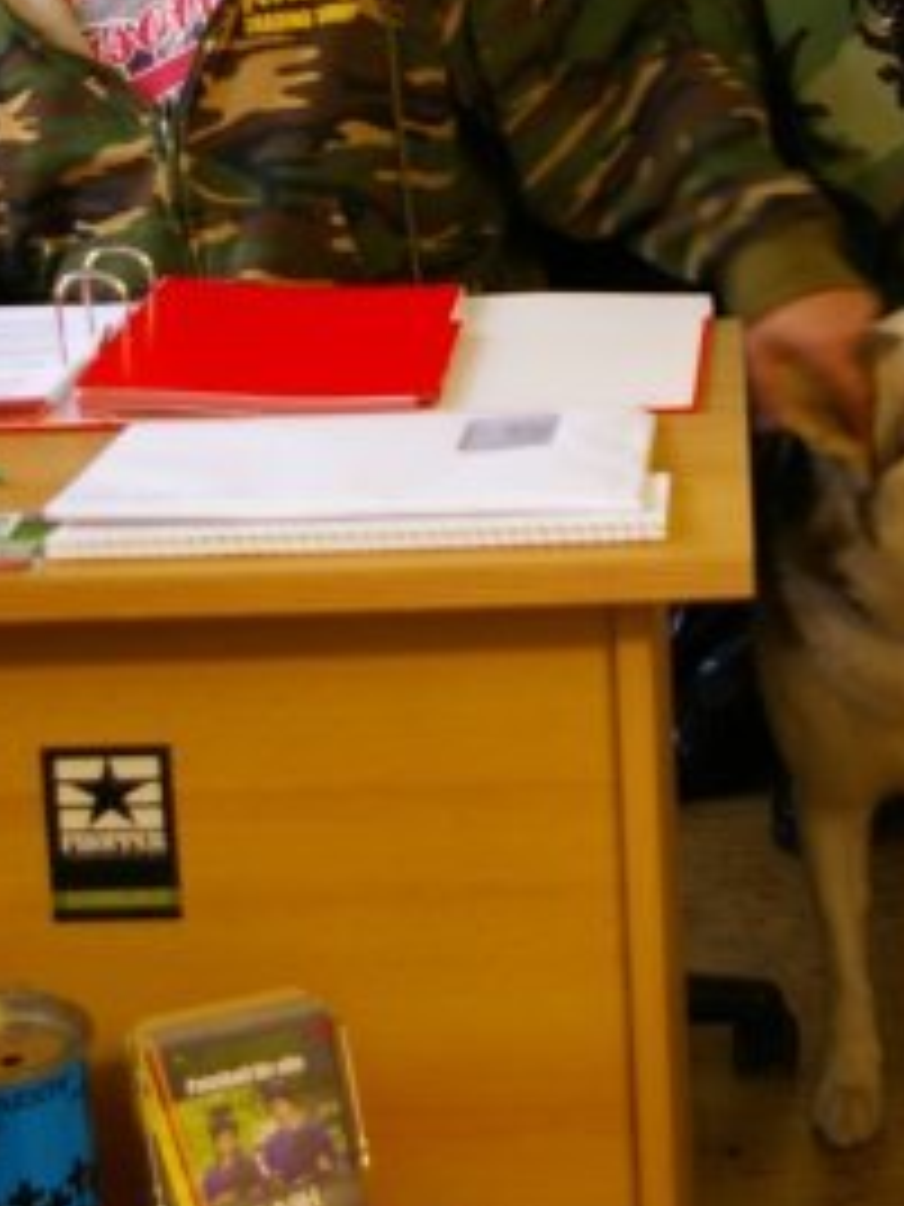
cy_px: 99
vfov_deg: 22.2
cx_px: 693
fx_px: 2995
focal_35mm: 86
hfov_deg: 17.1
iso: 200
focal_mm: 20
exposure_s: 1/15
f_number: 4
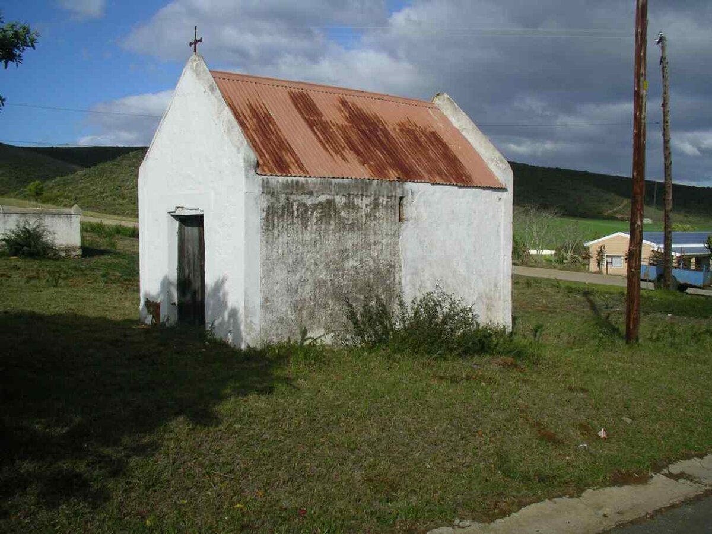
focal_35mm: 37
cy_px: 267
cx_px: 356
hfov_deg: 50.1
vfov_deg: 38.7
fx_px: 761
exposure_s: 1/250
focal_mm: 5.7
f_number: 6.9
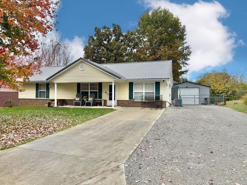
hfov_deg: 71.6
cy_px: 92
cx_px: 124
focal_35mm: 24
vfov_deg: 56.8
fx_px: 171
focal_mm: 6.76
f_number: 1.78
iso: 100
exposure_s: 1/4673
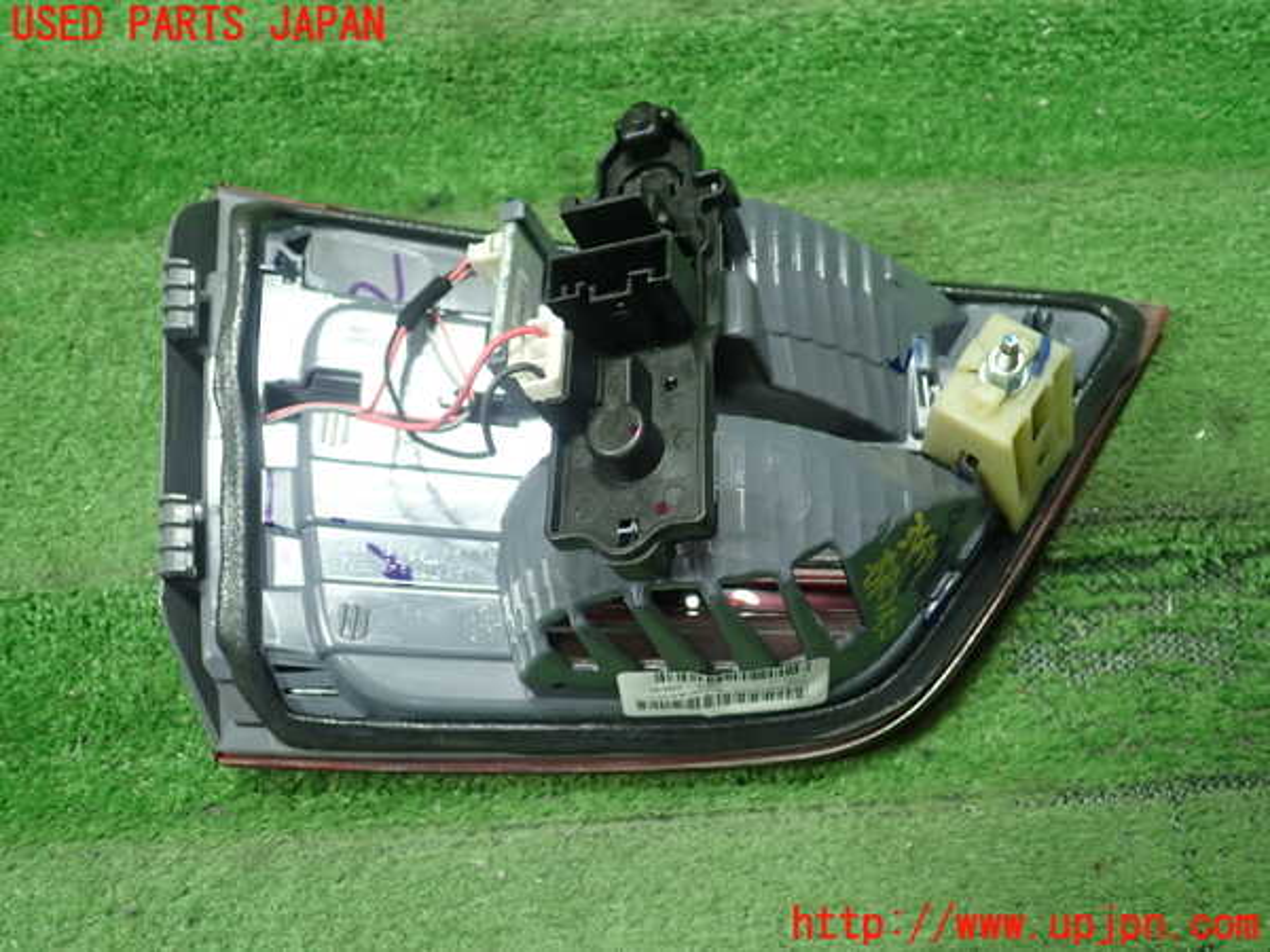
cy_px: 476
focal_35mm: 30
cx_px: 635
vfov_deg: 46.8
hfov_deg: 60.0
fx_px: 1101
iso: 400
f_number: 2.3
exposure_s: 1/125
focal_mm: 5.5
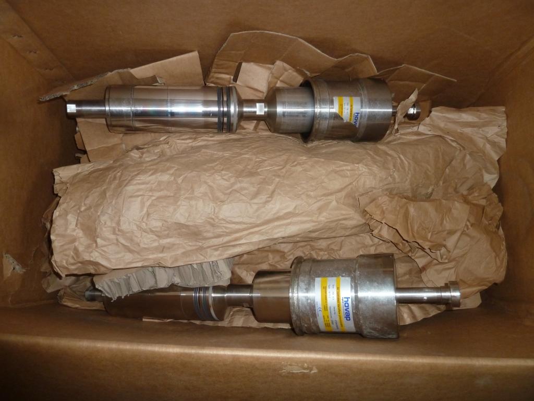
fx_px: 386
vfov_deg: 54.9
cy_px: 200
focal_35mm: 25
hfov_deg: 69.4
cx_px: 267
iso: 200
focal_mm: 4.1
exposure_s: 1/30
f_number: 3.3
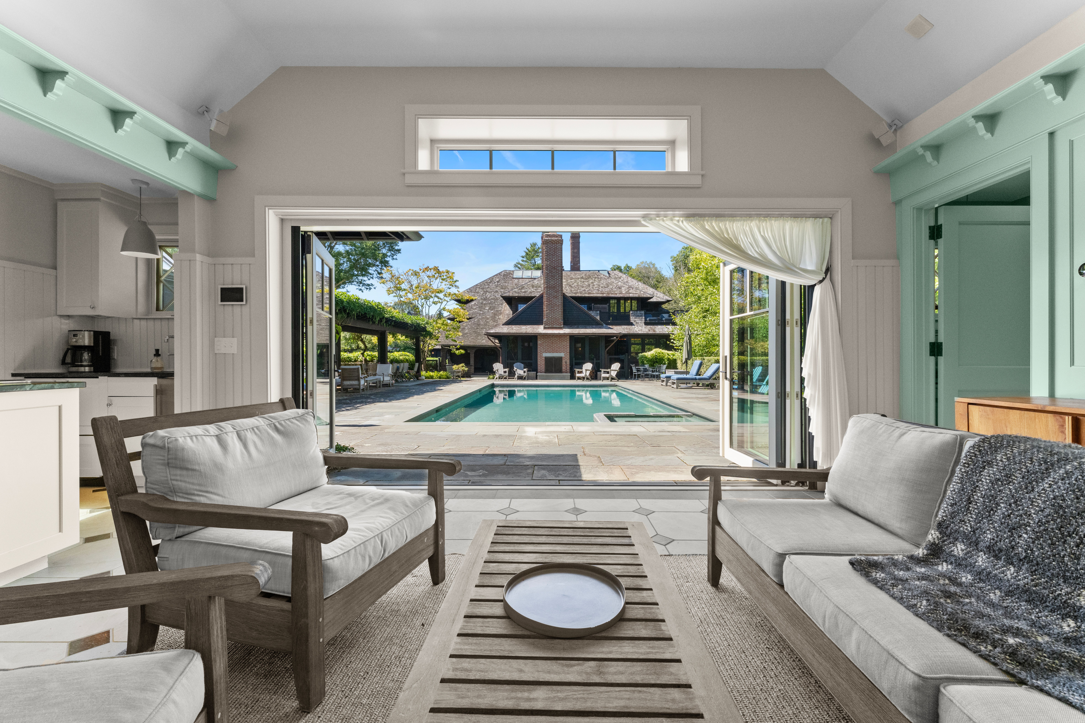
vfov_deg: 78.5
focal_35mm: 15
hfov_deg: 101.5
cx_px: 542
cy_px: 362
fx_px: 443
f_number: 11
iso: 2000
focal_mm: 14.7
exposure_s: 1/160
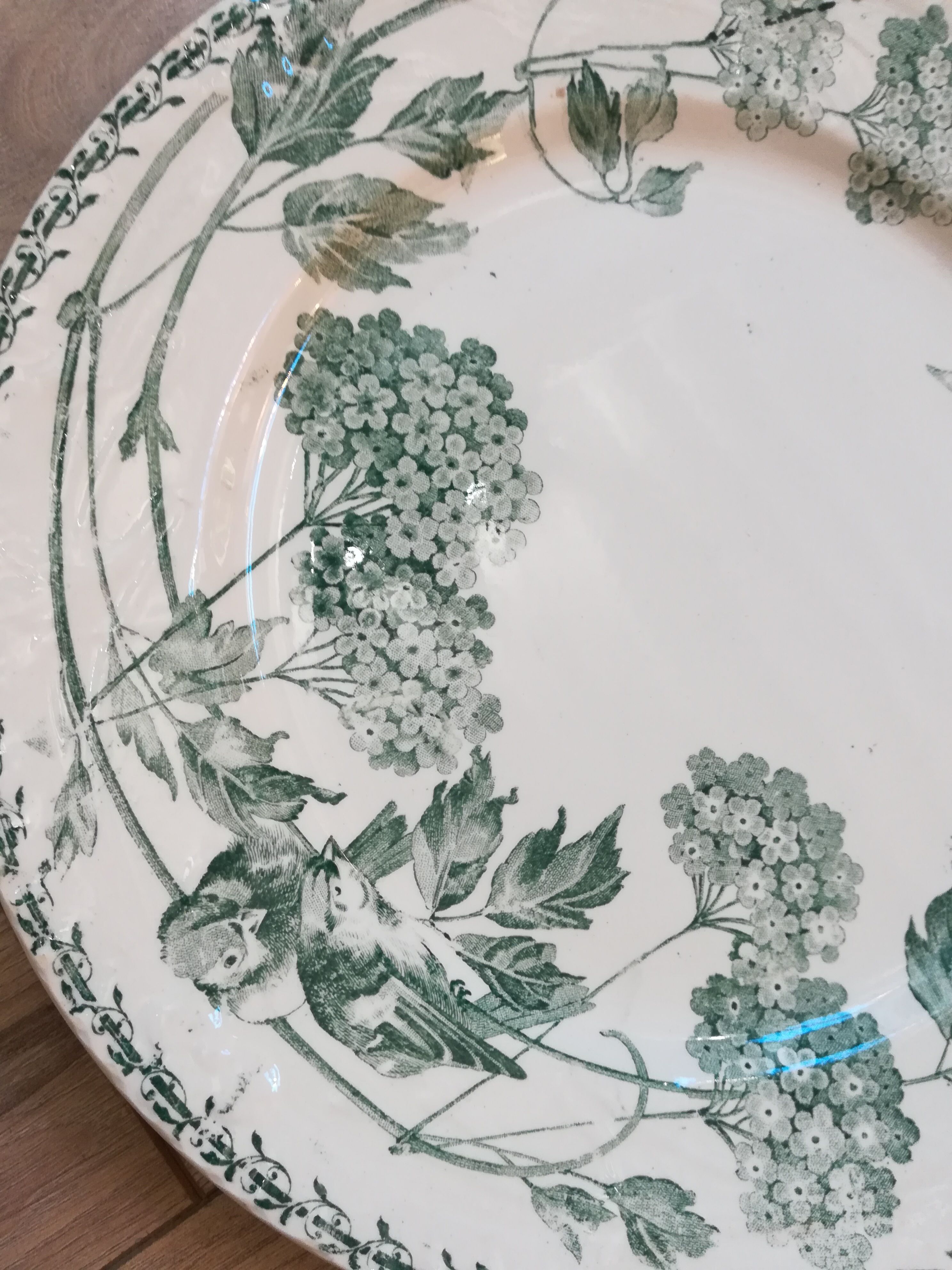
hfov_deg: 53.1
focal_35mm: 26
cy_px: 635
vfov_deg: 67.3
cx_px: 476
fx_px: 953
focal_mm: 3.83
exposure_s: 1/33.3
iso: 125
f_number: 2.2
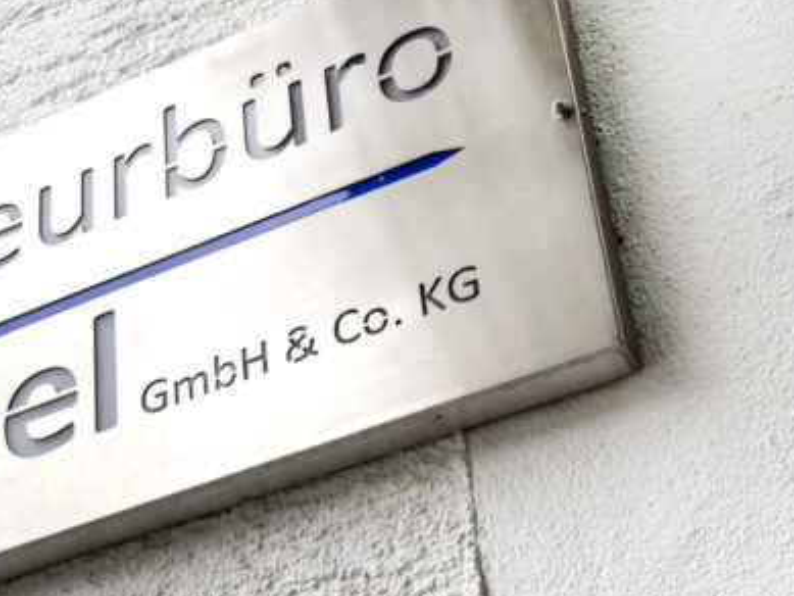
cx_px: 204
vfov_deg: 17.0
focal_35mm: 87
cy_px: 303
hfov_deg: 22.3
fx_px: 1996
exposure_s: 1/200
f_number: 5.6
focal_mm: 44
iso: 400
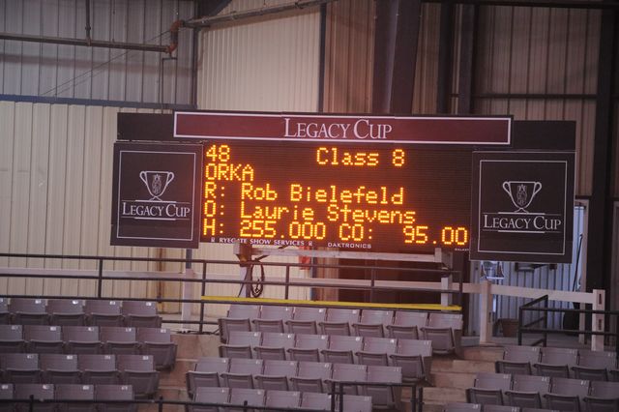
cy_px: 206
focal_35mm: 200
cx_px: 310
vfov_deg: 6.9
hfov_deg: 10.3
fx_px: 3437
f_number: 2.8
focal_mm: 200
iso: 5000
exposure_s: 1/400
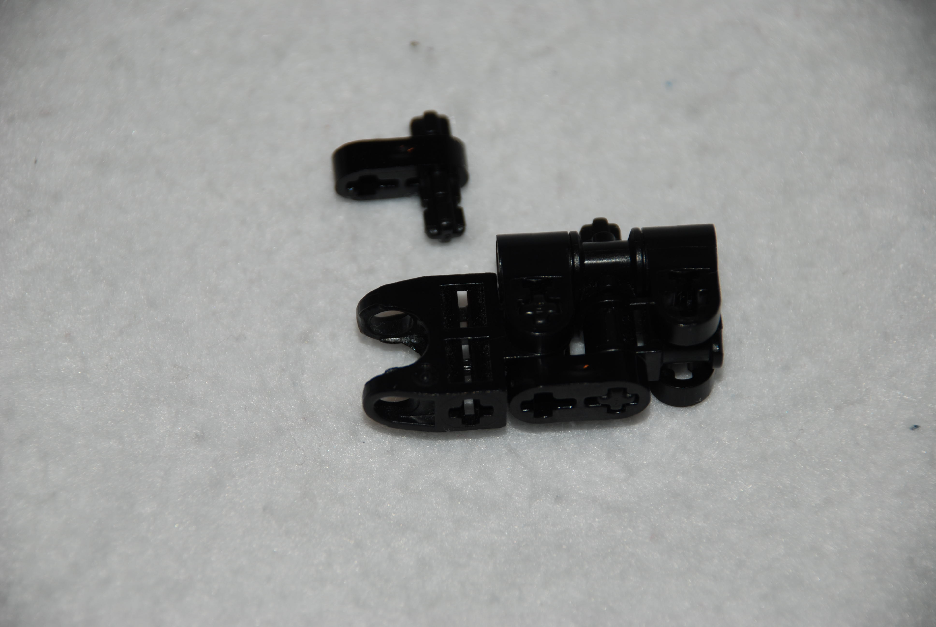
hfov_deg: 10.1
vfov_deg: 6.8
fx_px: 5271
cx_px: 468
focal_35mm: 202
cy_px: 314
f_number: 5.6
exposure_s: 1/60
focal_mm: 135
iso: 100
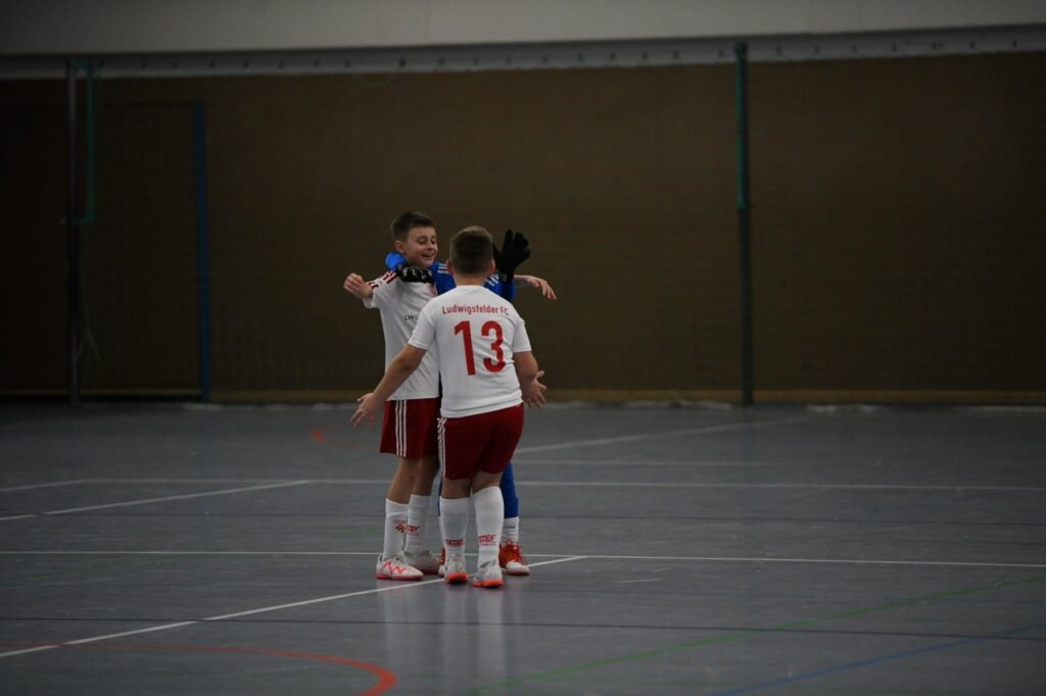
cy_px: 348
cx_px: 523
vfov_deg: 7.4
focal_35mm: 185
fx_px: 5373
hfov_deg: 11.1
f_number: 2.8
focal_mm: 185
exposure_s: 1/1250
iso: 5000
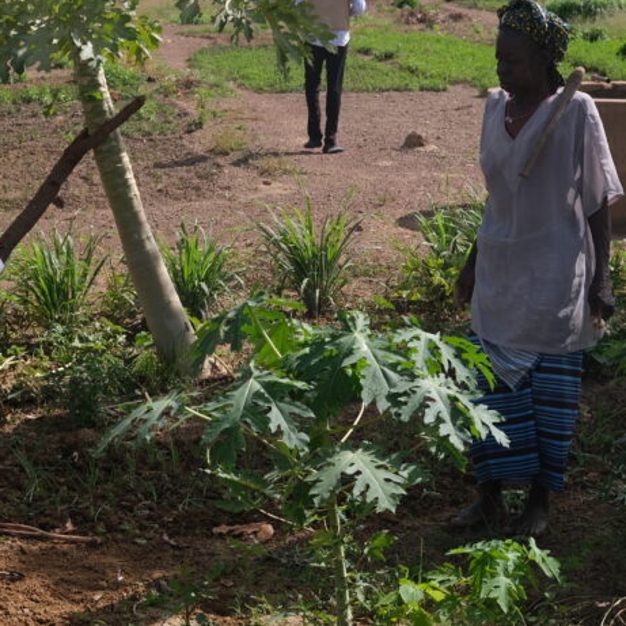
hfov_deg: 17.3
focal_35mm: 100
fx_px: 2046
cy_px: 164
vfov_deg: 17.3
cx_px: 147
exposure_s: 1/600
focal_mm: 35
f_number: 5.6
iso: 160
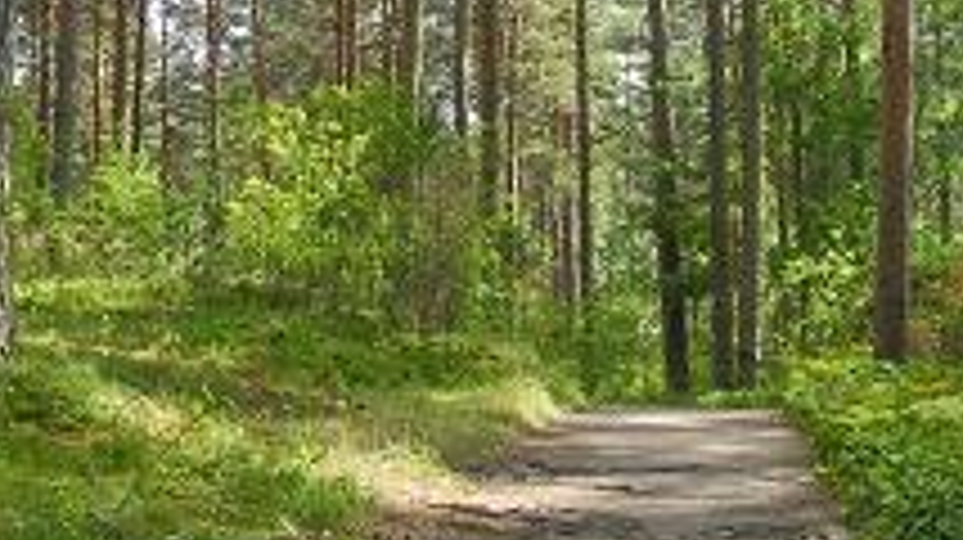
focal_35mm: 73
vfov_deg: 16.2
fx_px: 1863
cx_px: 554
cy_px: 32
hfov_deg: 28.9
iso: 100
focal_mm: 6
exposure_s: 1/200
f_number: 2.8
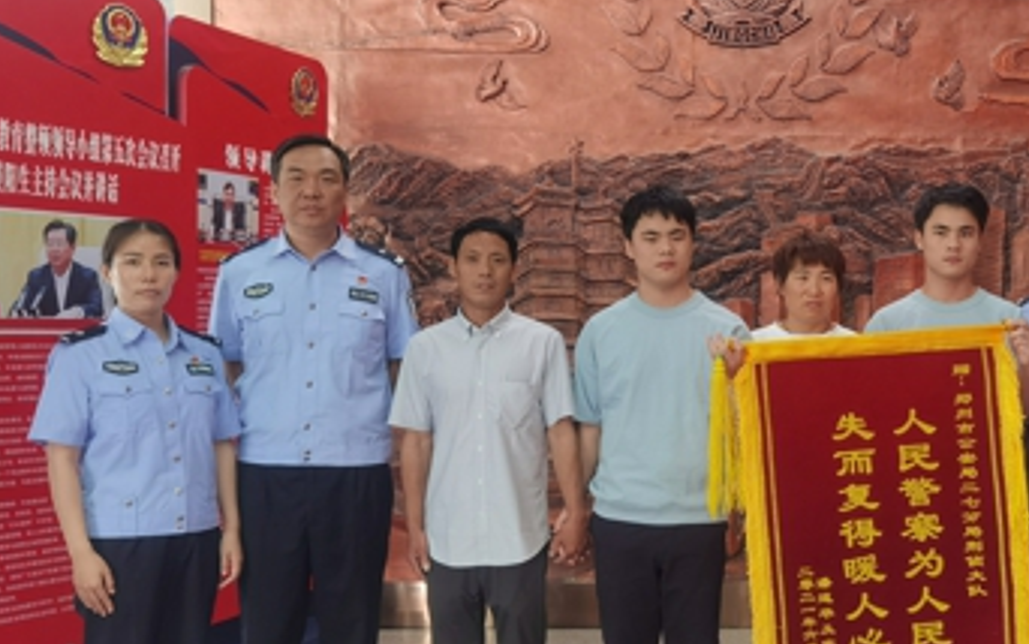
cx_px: 821
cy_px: 343
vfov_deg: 28.0
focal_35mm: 46
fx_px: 1290
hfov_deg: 41.6
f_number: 1.9
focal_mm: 6.71
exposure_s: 1/100
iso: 200
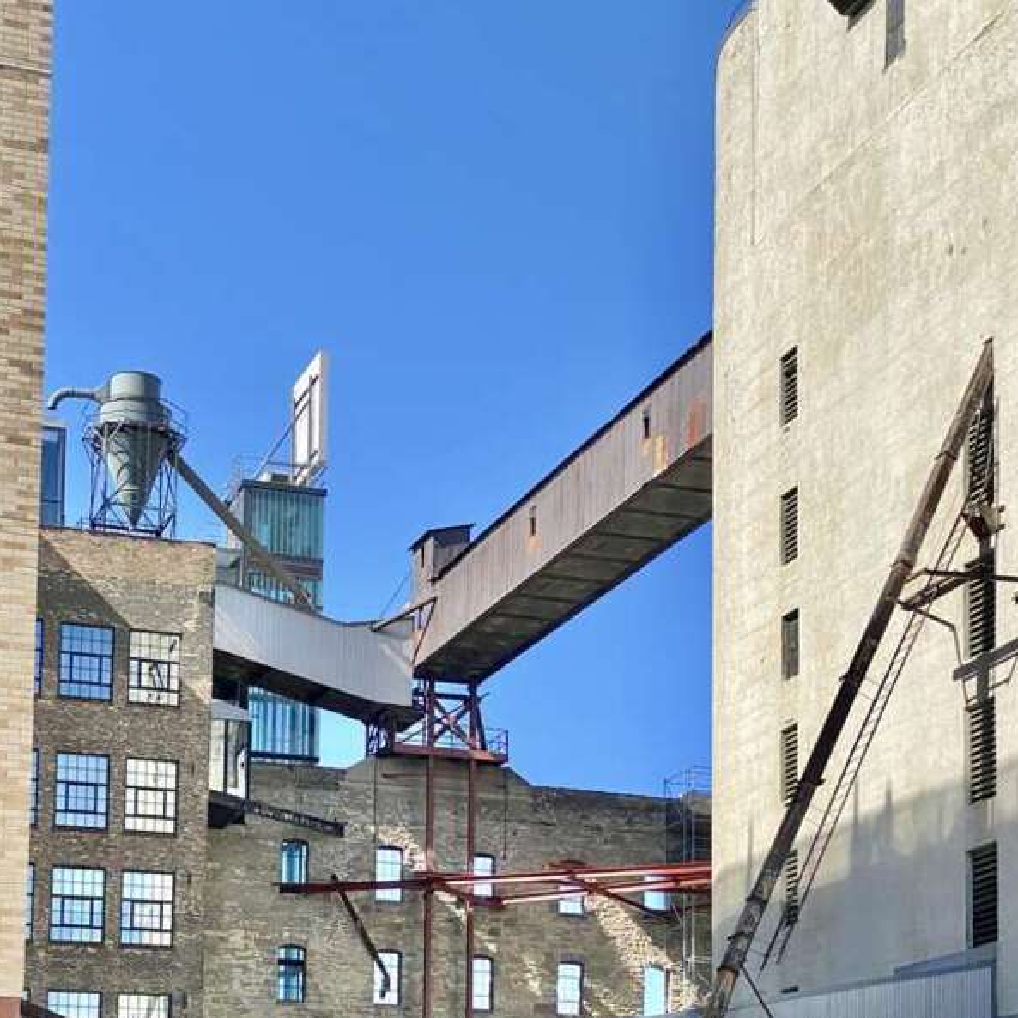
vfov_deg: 27.7
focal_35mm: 62
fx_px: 2063
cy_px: 577
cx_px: 508
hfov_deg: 27.7
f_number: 2
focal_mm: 6
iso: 20
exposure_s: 1/1142
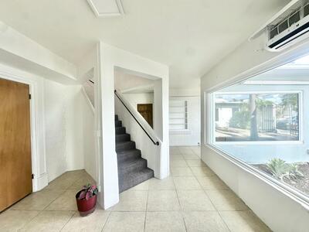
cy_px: 116
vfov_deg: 85.7
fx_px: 125
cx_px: 154
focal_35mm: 14
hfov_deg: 102.1
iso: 80
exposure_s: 1/99
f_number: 2.2
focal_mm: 2.22
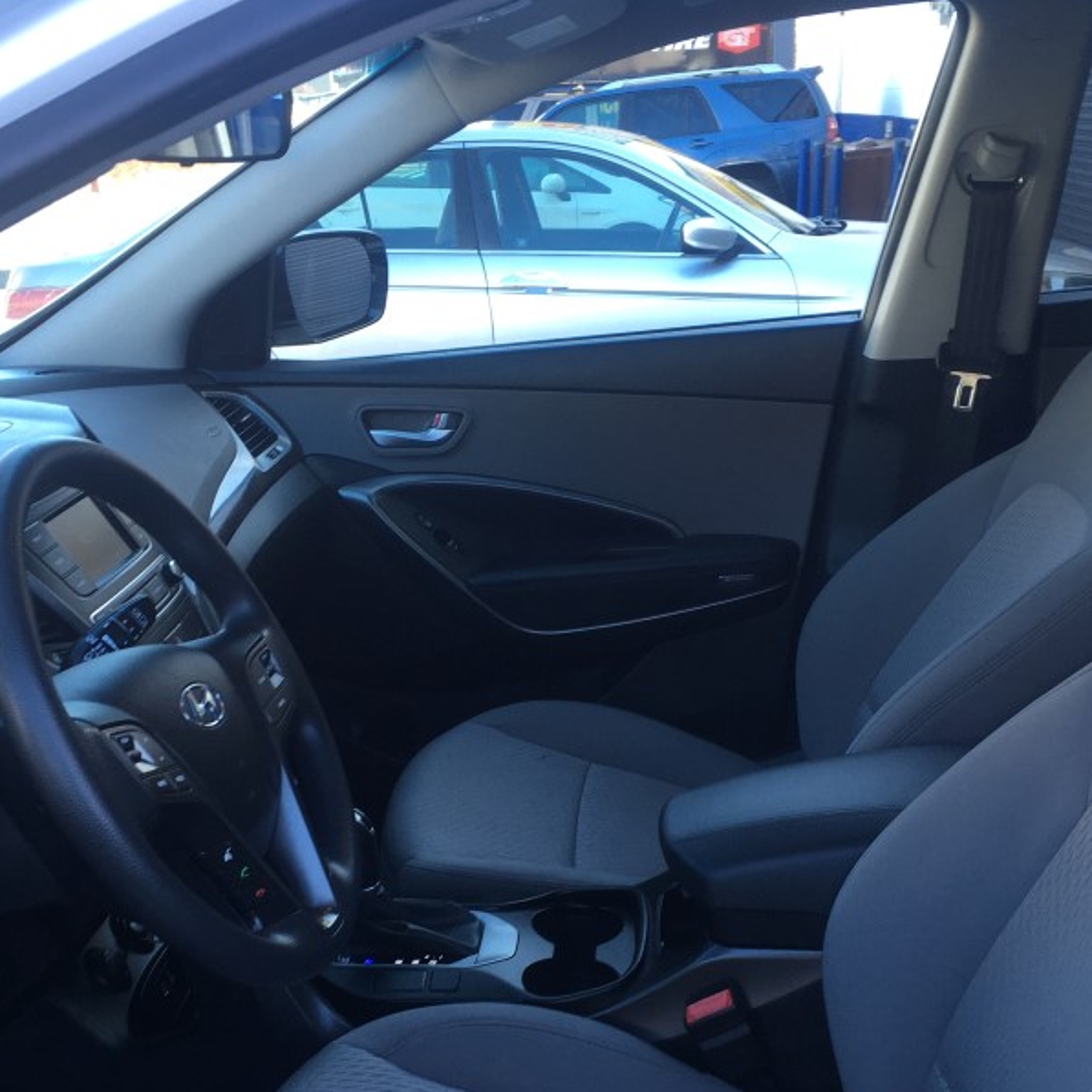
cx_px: 450
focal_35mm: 44
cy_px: 686
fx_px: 1570
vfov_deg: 38.1
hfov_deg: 38.2
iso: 25
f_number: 2.2
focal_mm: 4.15
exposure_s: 1/60
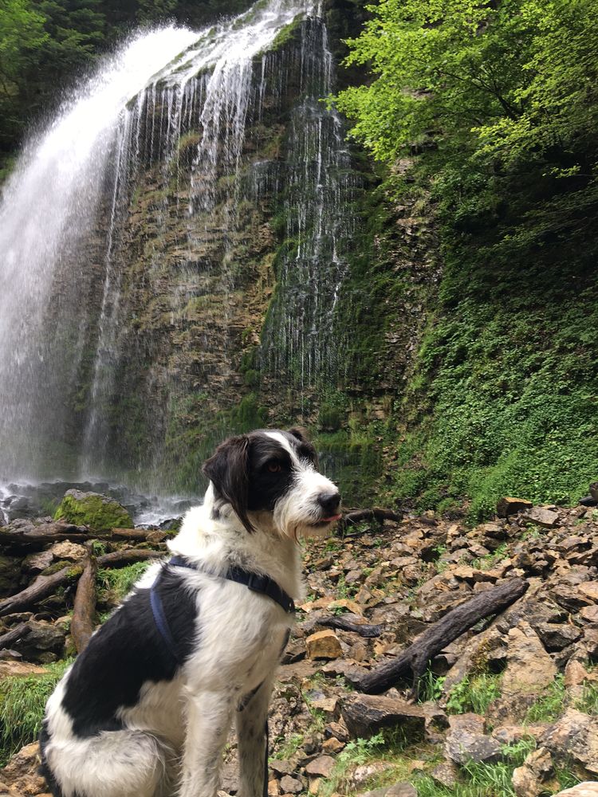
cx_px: 299
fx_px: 668
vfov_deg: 61.7
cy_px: 398
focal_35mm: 29
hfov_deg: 48.2
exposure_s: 1/106
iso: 25
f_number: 2.2
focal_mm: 4.15
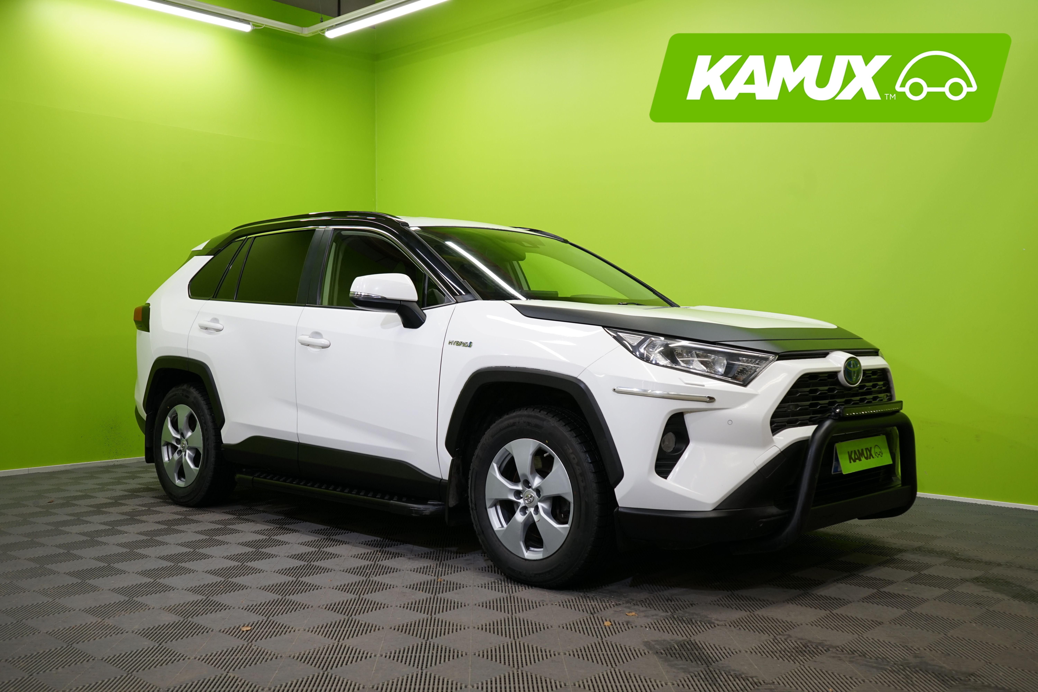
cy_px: 346
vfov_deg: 38.9
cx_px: 519
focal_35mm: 34
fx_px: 980
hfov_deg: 55.8
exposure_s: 1/30
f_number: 6.3
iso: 500
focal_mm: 34
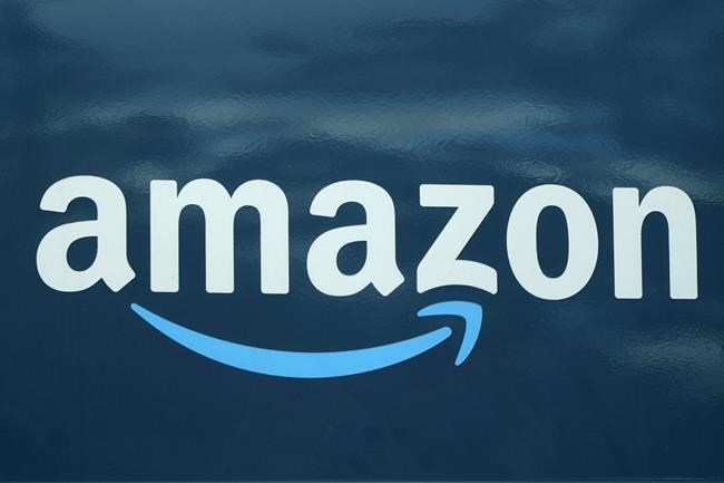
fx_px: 6212
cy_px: 242
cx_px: 362
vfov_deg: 4.4
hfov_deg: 6.7
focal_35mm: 309
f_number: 5.6
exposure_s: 1/1600
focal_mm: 309
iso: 800
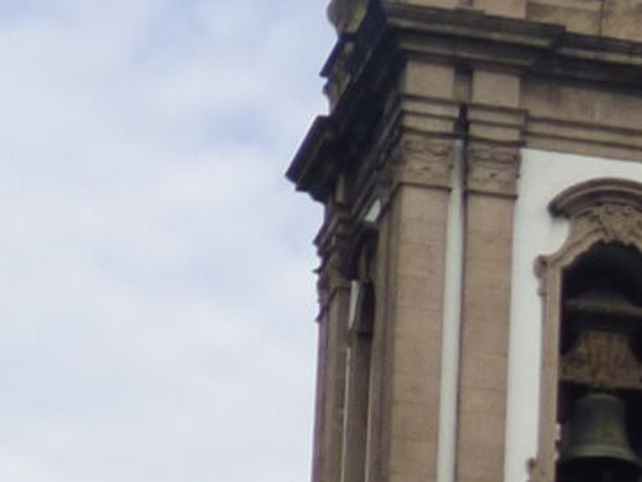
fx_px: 4692
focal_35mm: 253
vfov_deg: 5.8
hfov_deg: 7.4
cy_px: 602
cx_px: 1460
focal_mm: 6.18
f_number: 3.4
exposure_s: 1/800
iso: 100
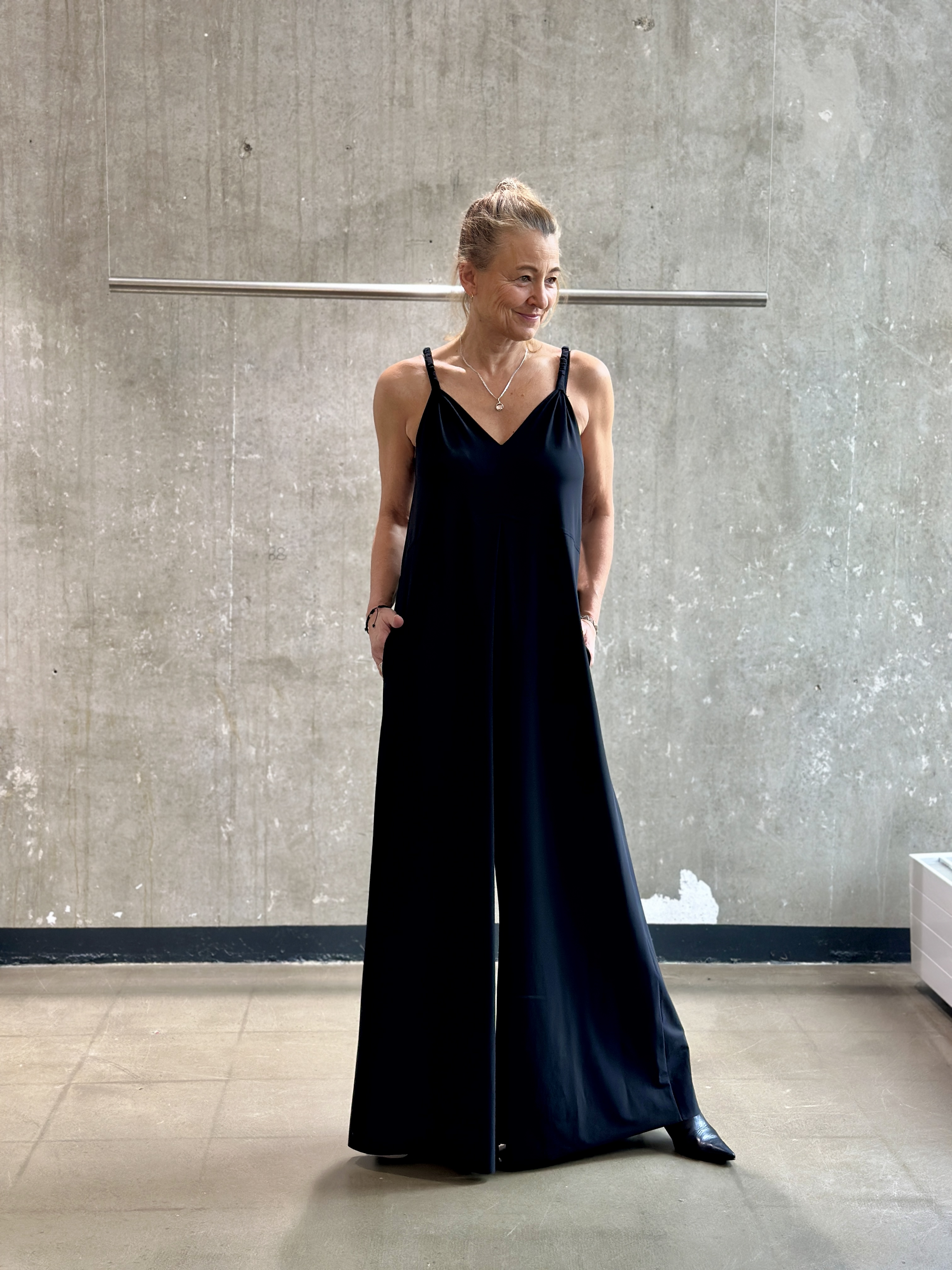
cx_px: 476
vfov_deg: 39.7
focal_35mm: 48
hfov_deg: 30.3
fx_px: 1760
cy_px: 635
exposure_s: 1/100
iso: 160
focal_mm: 6.86
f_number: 1.78
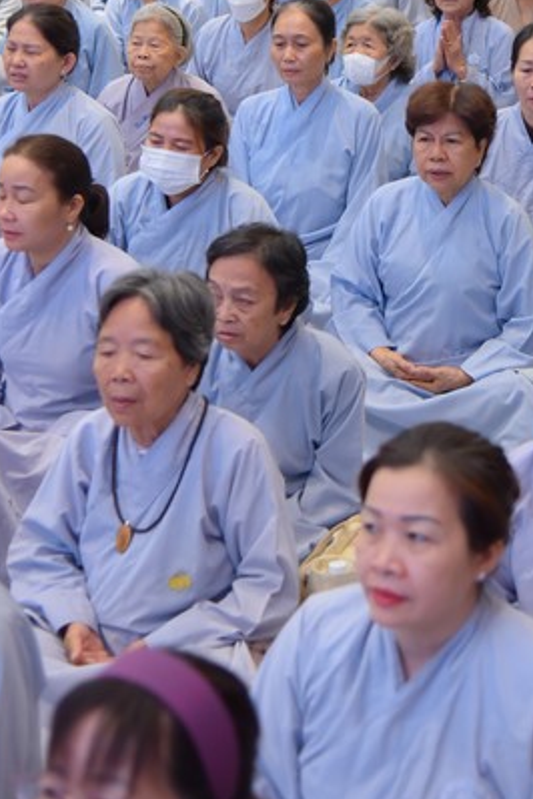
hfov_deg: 13.5
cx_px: 410
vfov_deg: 20.0
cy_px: 160
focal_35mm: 101
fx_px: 2243
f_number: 4.5
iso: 1250
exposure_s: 1/100
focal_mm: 62
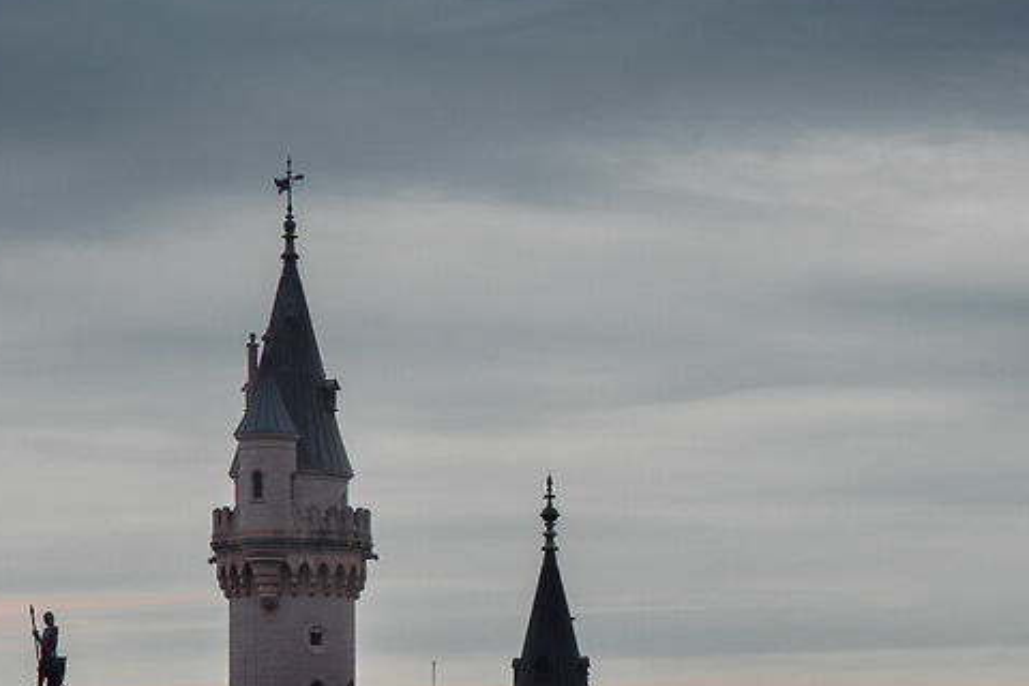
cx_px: 963
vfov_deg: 7.6
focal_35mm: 175
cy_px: 1170
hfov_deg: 11.7
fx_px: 5002
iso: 100
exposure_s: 1/30
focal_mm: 35
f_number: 8
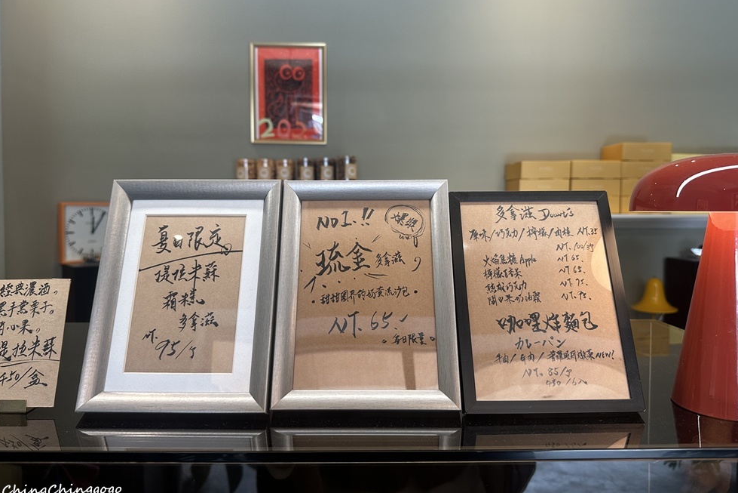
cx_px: 364
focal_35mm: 26
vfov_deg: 49.5
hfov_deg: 69.4
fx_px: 533
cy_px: 232
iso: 125
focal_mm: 6.86
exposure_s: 1/120
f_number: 1.78
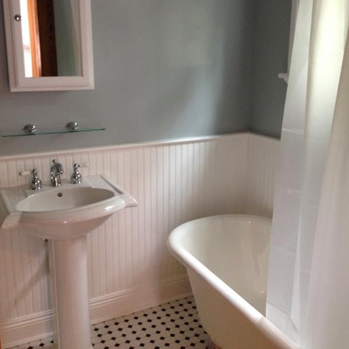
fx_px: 456
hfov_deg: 41.9
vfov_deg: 41.7
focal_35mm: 40
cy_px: 145
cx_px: 173
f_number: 2.4
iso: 160
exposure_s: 1/20
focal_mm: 4.12
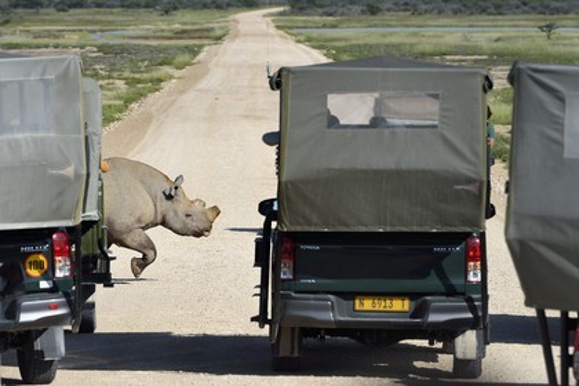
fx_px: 4181
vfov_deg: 5.3
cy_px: 193
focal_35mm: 260
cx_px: 290
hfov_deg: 7.9
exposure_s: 1/800
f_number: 10
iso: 200
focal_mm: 260
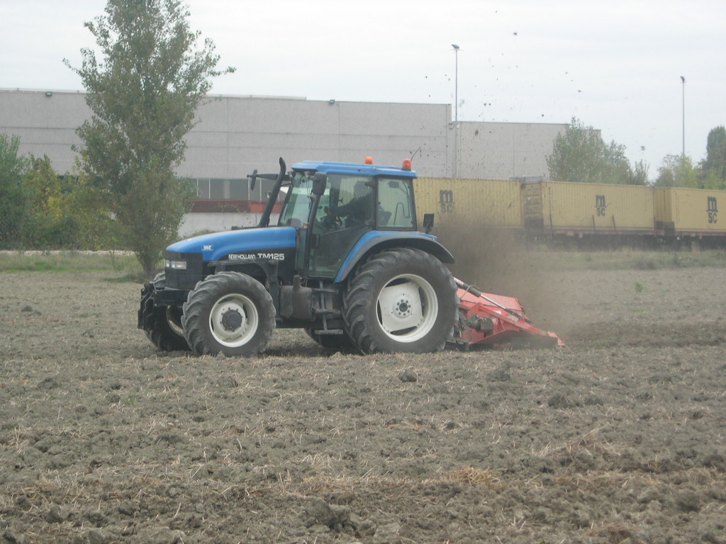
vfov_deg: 13.1
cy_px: 272
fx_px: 2370
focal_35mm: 113
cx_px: 363
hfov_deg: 17.4
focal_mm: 23.4
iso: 64
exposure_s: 1/53.8
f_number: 4.9
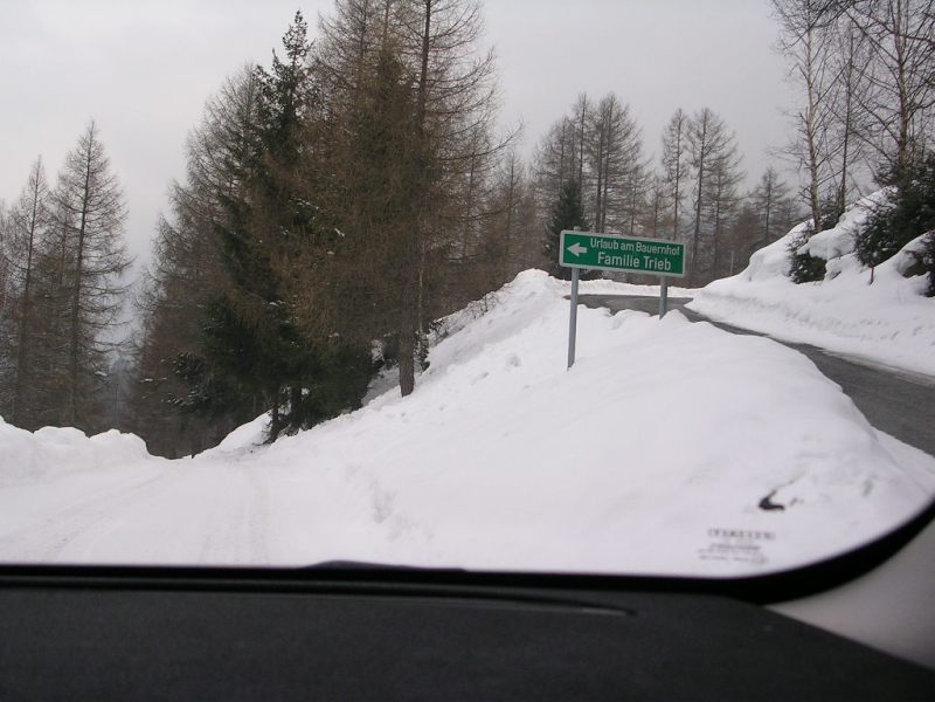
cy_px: 351
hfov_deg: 36.2
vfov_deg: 27.5
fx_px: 1432
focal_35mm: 53
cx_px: 468
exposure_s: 1/182
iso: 50
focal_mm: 8
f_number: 3.2
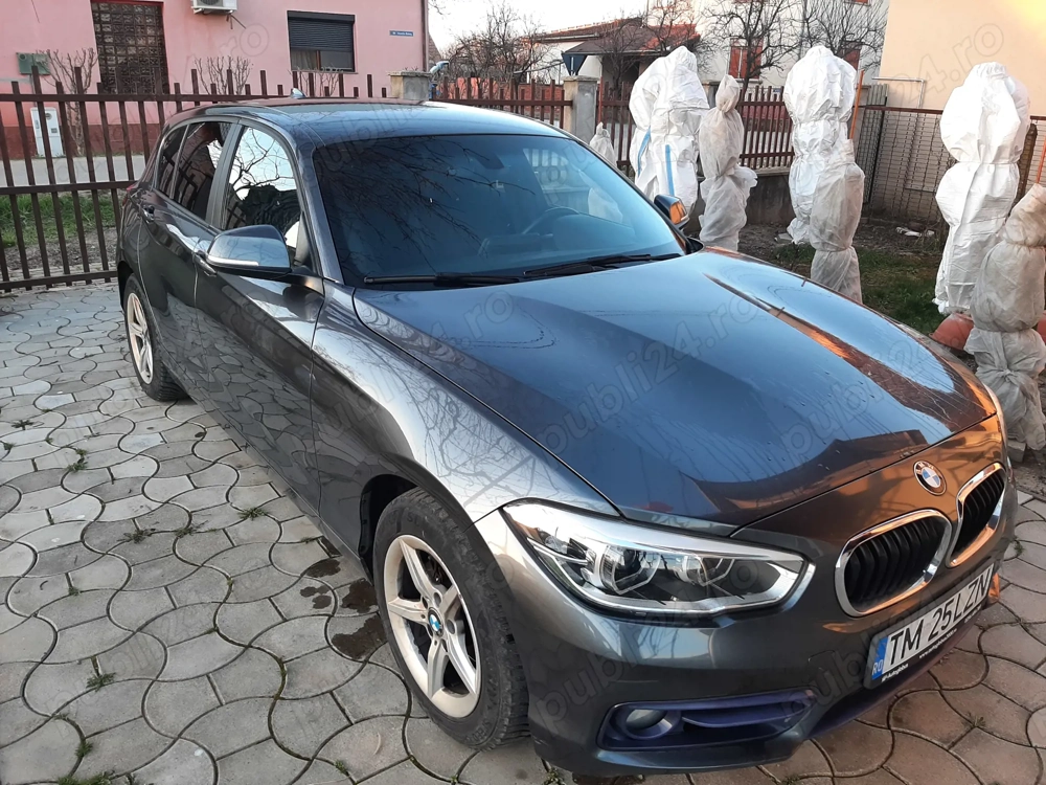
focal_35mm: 26
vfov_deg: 53.1
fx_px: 786
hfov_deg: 67.3
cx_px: 523
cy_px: 392
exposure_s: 1/100
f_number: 1.7
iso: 50
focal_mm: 3.93
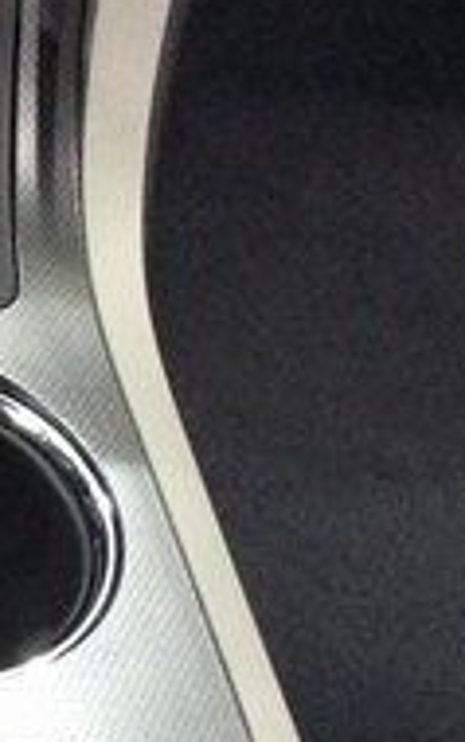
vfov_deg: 18.0
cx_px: -102
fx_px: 2308
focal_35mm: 114
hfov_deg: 11.3
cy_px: 660
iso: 320
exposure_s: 1/24
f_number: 2.4
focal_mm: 3.3
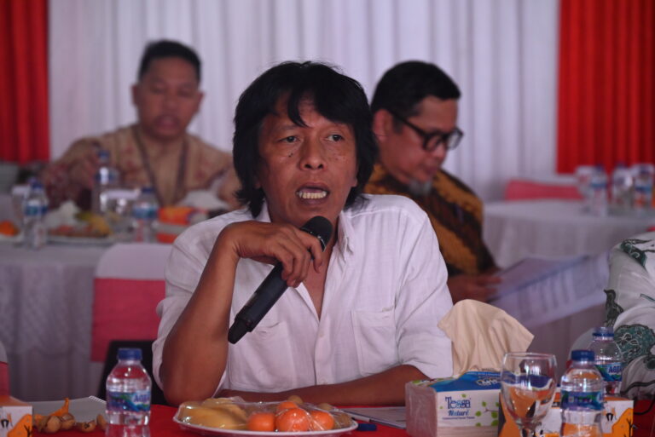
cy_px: 218
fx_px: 3186
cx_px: 328
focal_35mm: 175
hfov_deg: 11.7
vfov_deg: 7.9
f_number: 6.3
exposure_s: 1/125
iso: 3600
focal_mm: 175
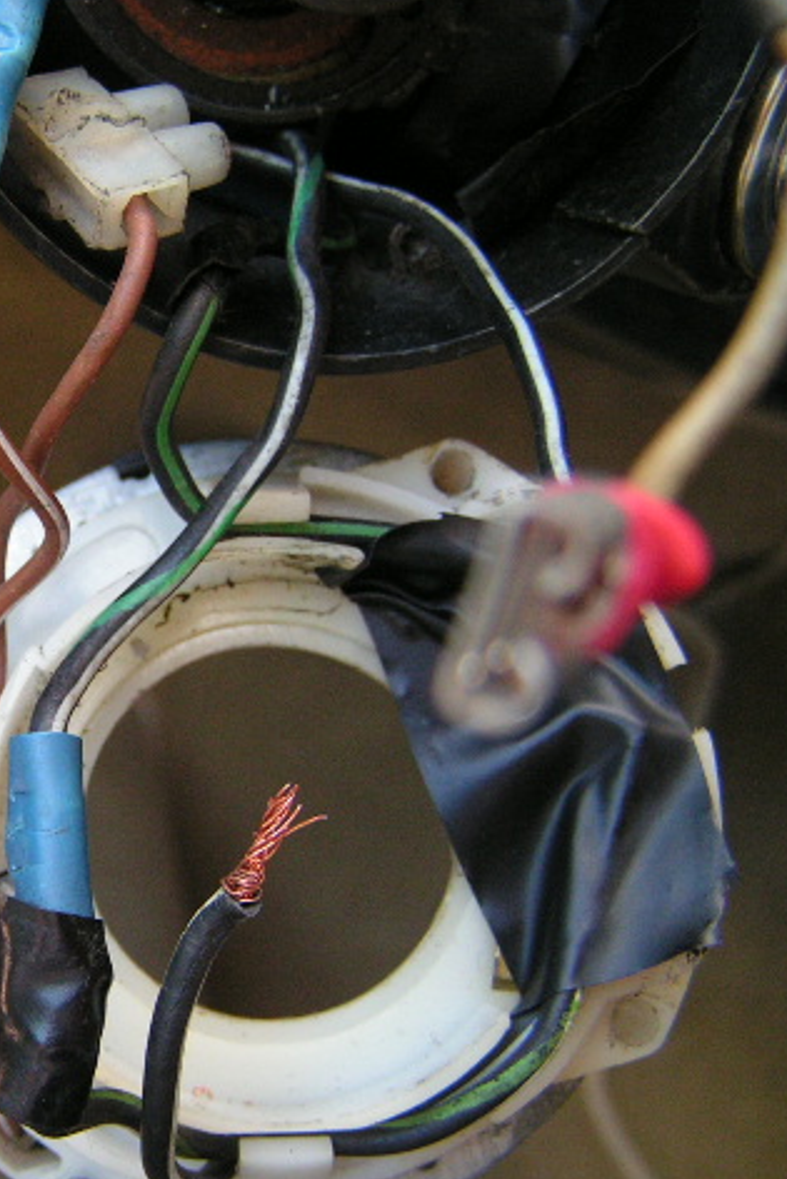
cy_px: 585
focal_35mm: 55
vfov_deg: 36.2
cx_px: 25
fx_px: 1802
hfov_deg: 23.7
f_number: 2.8
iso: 160
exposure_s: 1/60
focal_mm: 6.5
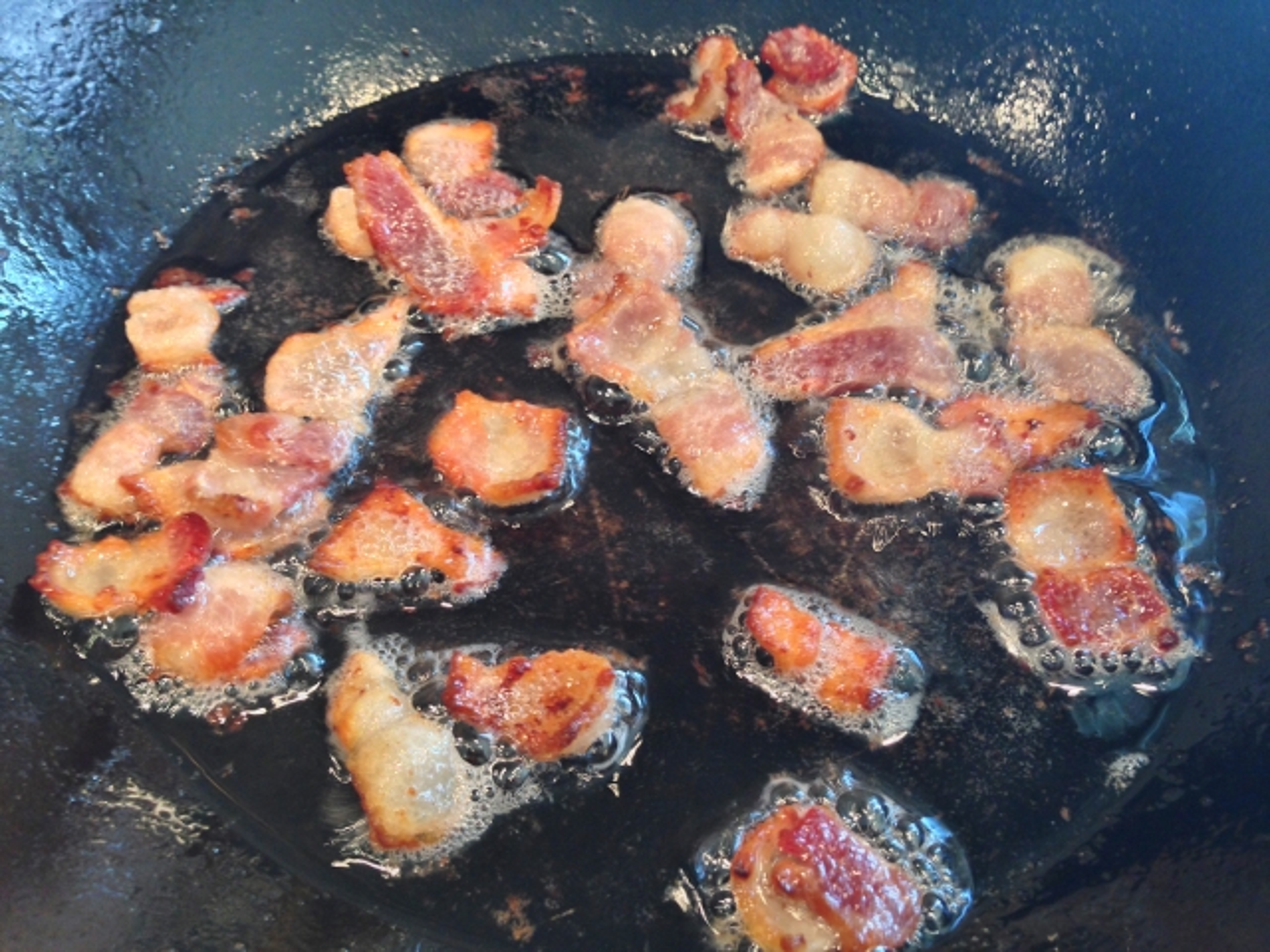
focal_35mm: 33
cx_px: 635
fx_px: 1211
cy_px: 476
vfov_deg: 42.9
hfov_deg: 55.4
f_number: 2.4
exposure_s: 1/20
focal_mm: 4.12
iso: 80
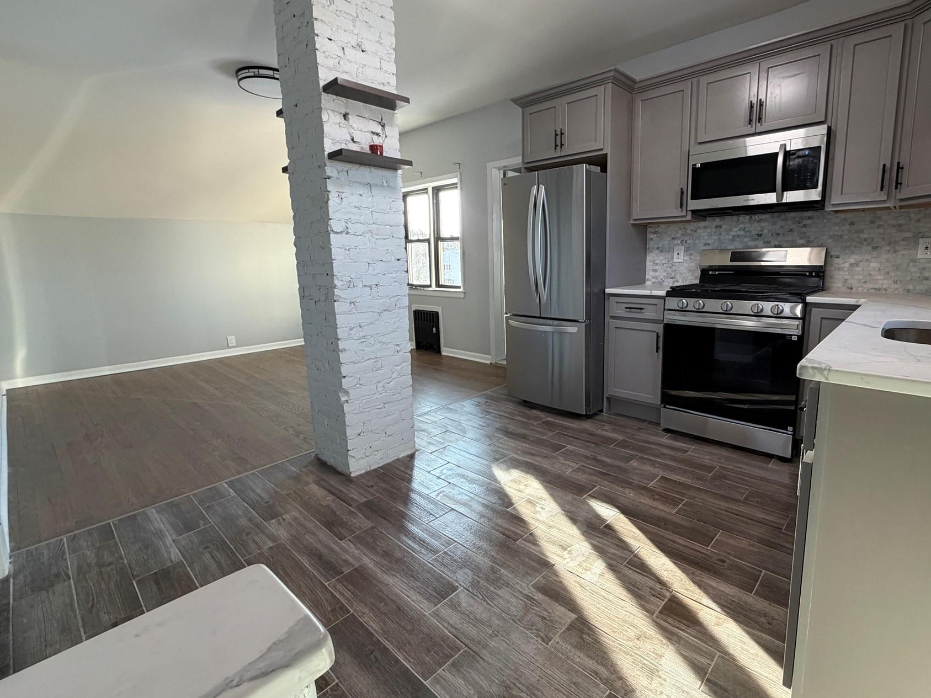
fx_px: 457
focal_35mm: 17
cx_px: 529
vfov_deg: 74.6
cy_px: 324
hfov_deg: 90.5
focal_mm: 2.22
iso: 200
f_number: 2.2
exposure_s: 1/120
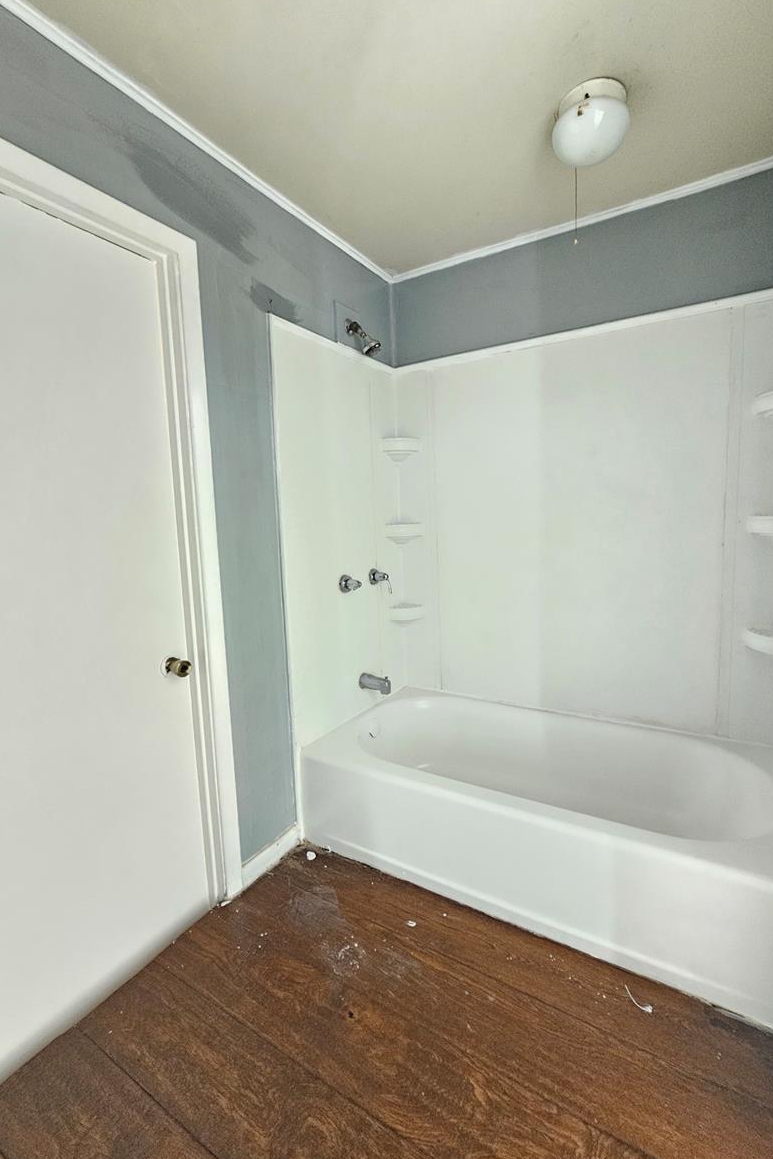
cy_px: 572
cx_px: 419
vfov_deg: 104.2
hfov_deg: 81.1
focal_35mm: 14
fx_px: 451
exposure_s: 1/30
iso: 640
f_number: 2.2
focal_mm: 2.2
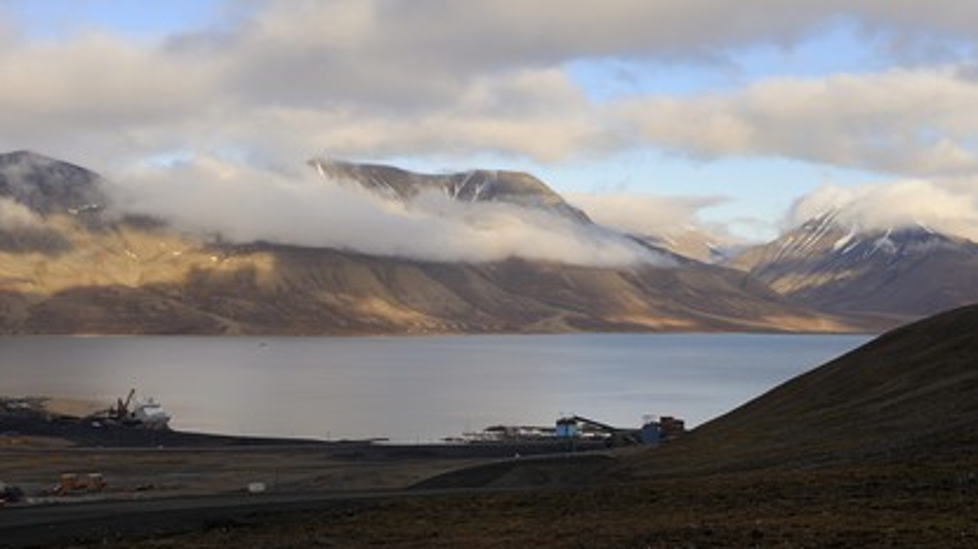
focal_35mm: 53
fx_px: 1374
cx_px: 488
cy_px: 252
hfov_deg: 39.2
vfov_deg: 22.6
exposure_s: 1/160
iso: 200
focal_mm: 50
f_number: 11
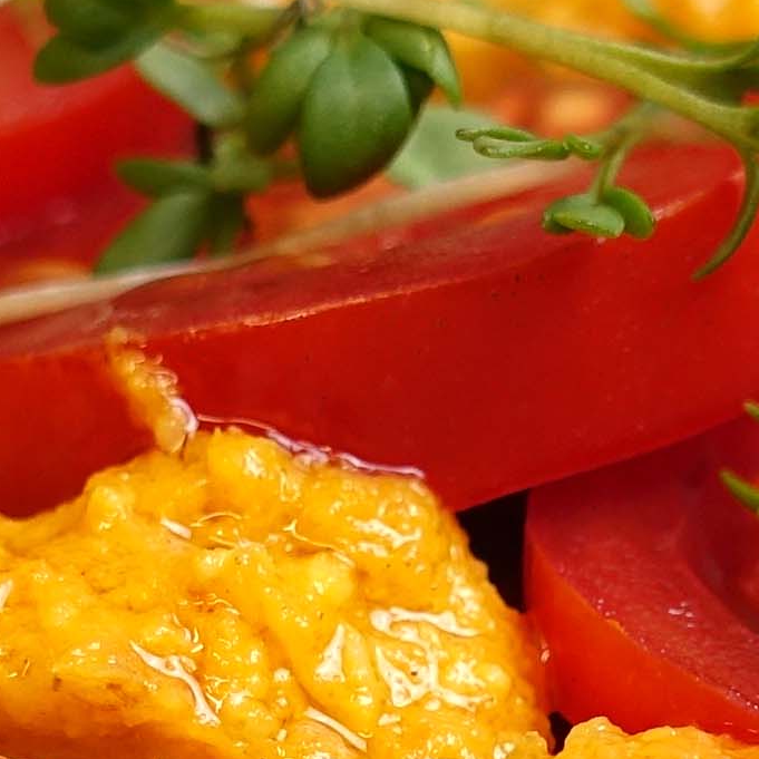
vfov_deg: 10.5
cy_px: 952
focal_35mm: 164
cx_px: 331
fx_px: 4068
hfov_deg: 10.7
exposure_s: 1/30
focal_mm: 8.8
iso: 125
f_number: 2.8
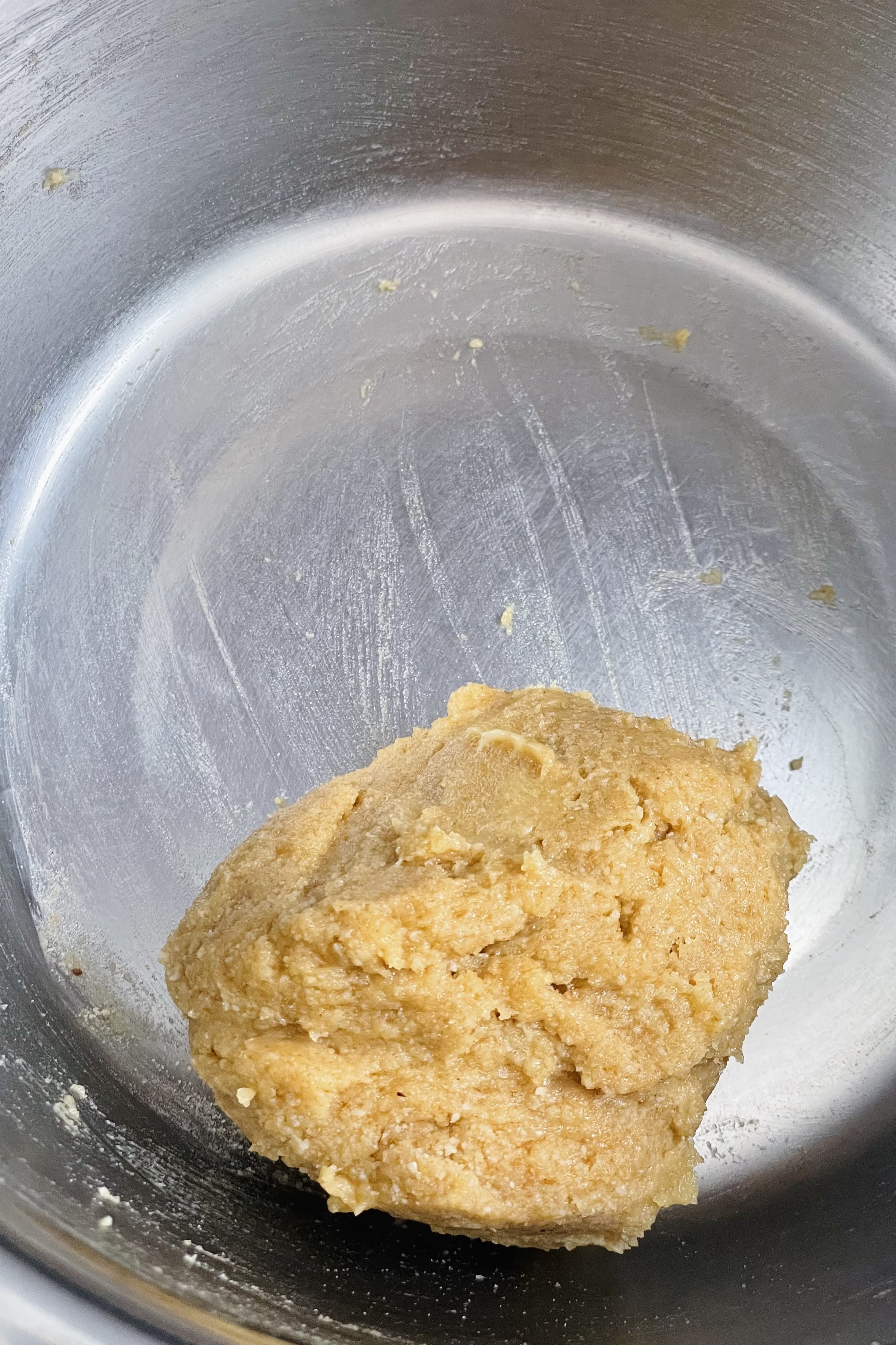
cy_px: 678
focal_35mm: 55
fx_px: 2053
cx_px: 436
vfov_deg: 36.2
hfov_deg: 24.6
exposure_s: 1/60
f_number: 2
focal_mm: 6
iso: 320
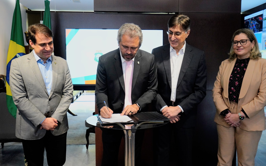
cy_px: 87
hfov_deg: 54.0
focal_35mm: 36
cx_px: 133
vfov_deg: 35.3
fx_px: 261
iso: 6400
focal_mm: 35
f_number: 6.3
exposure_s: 1/160
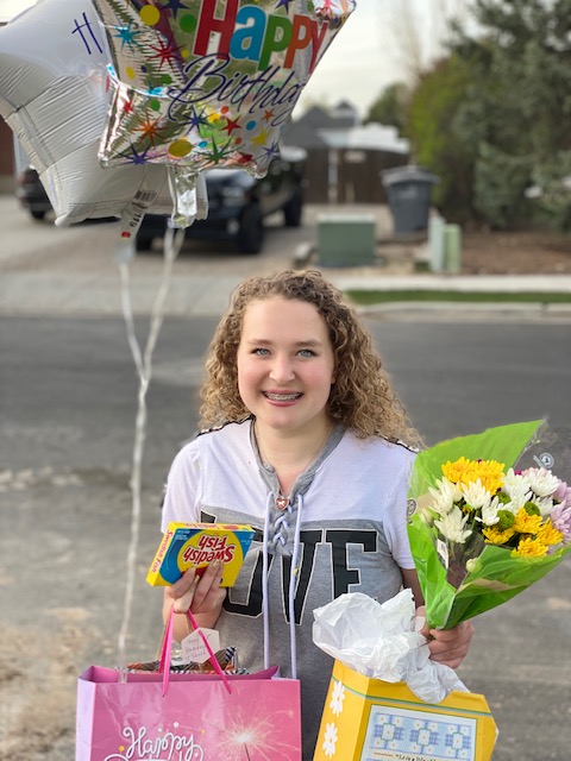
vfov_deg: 36.8
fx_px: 1144
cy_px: 380
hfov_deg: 28.0
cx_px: 286
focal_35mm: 52
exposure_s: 1/122
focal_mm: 6
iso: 25
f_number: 2
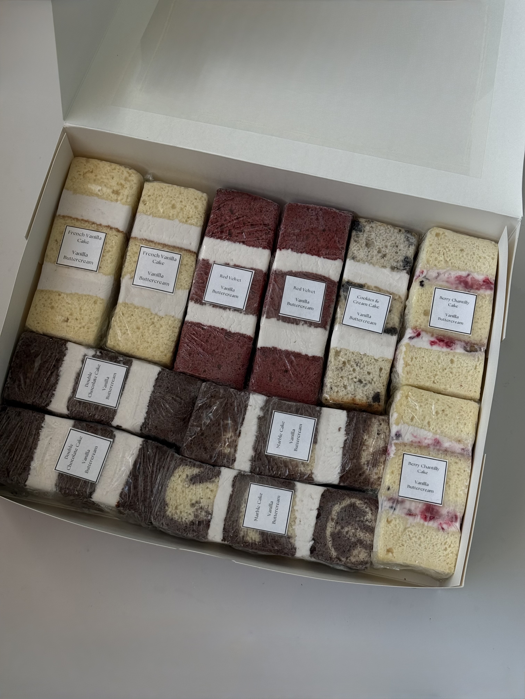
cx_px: 262
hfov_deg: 30.3
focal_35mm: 48
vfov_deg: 39.7
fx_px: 971
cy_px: 350
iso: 50
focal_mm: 6.76
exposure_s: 1/204
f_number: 1.78
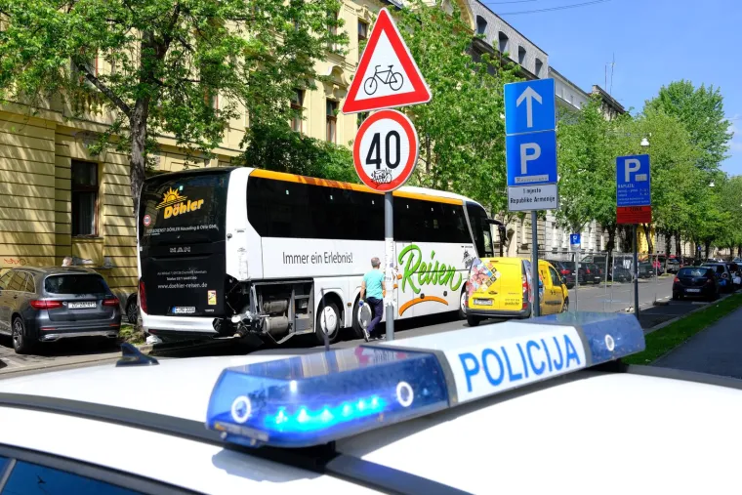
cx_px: 371
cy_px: 248
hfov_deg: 49.5
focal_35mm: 39
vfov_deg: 34.2
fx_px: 804
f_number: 5.6
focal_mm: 25.7
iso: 200
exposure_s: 1/500
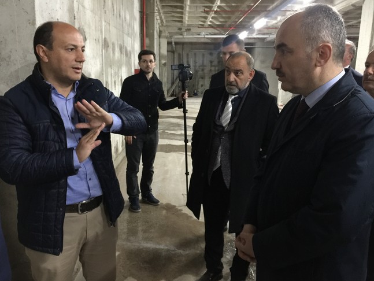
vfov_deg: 46.8
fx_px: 324
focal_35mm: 30
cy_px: 138
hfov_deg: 59.9
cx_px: 184
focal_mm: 4.15
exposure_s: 1/4
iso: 125
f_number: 2.2
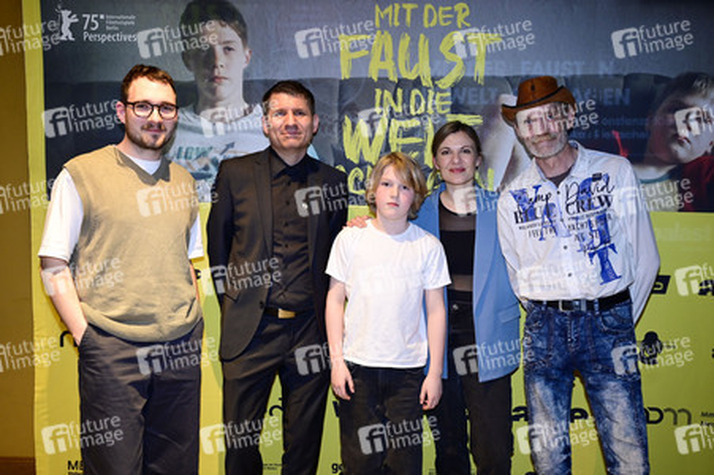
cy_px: 238
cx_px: 357
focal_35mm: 35
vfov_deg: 37.8
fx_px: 694
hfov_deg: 54.5
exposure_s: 1/200
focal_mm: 35
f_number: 4.5
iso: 2000
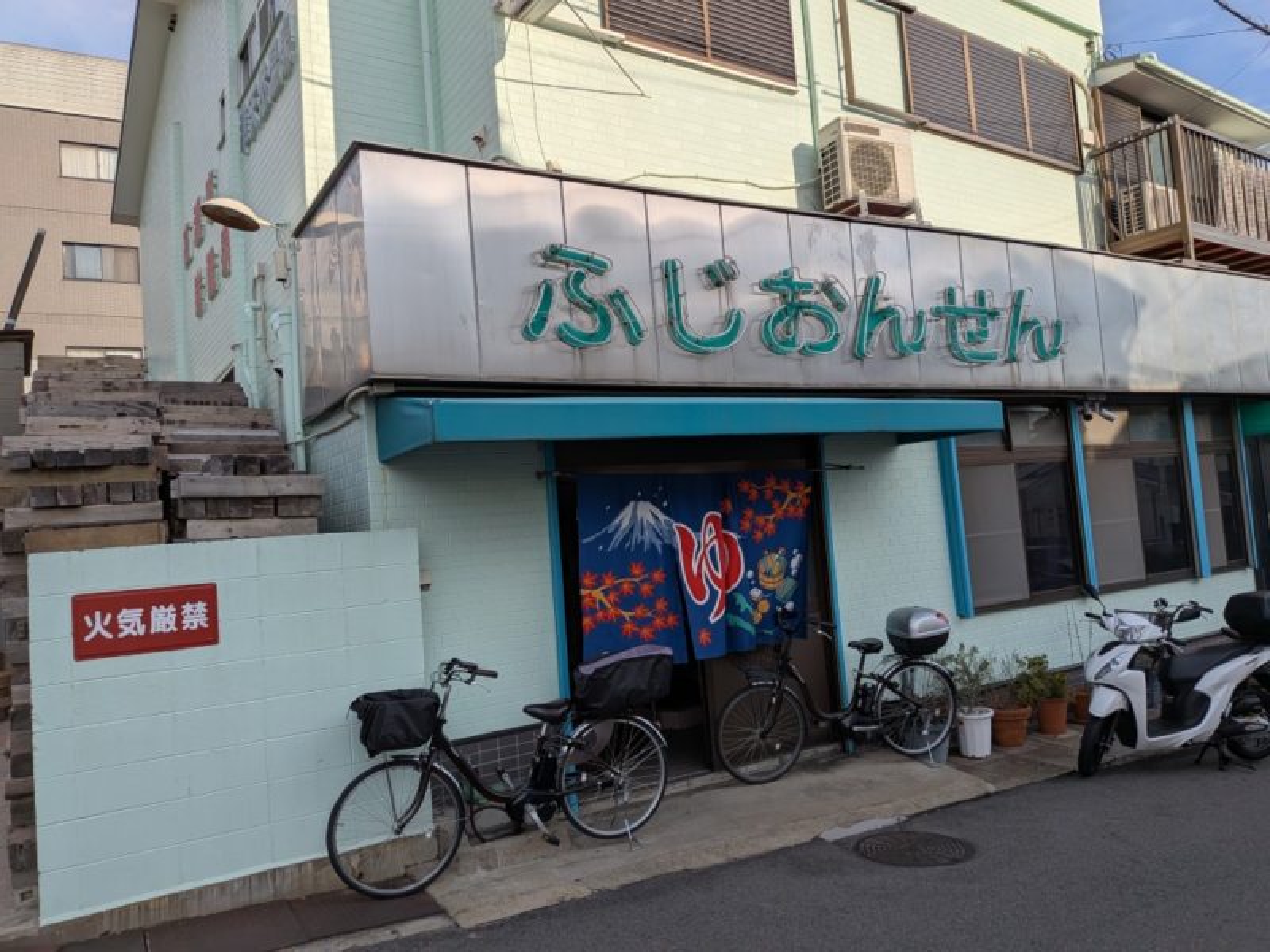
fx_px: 881
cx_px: 635
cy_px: 476
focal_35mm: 24
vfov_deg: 56.8
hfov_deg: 71.6
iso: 31
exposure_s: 1/2128
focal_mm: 4.53
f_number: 1.7
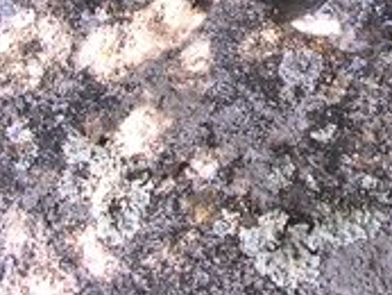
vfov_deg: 16.2
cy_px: -42
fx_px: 997
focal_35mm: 88
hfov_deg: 21.8
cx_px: 336
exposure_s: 1/51
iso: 100
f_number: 2.8
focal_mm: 5.8
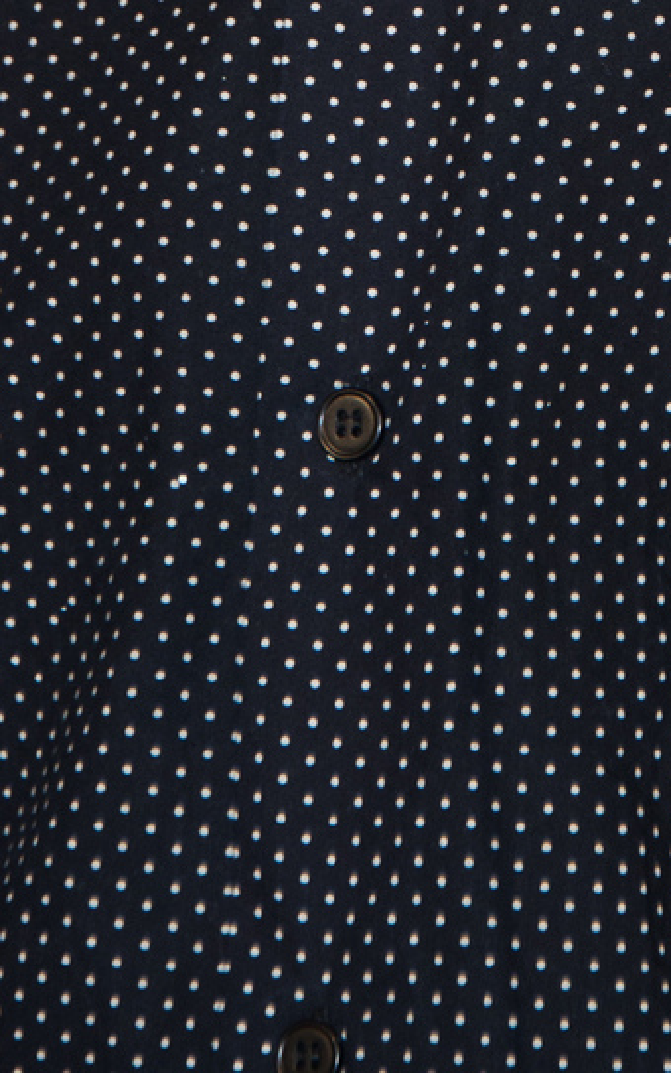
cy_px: -757
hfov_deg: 2.0
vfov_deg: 3.2
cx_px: 556
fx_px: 19077
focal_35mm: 652
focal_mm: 170
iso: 800
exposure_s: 1/250
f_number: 5.6
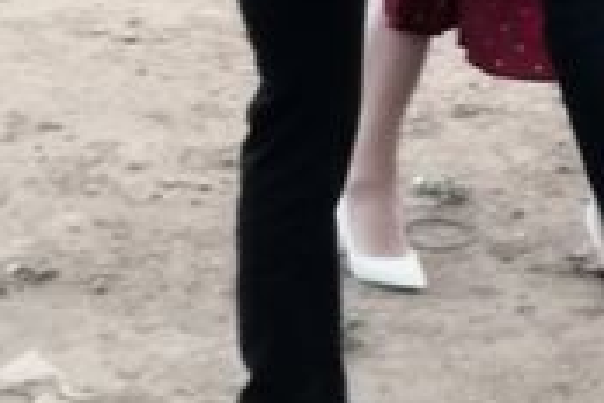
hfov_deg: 10.2
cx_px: 816
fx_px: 3305
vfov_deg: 6.8
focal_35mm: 197
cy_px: -243
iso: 320
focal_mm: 3.95
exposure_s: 1/33.3
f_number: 1.8
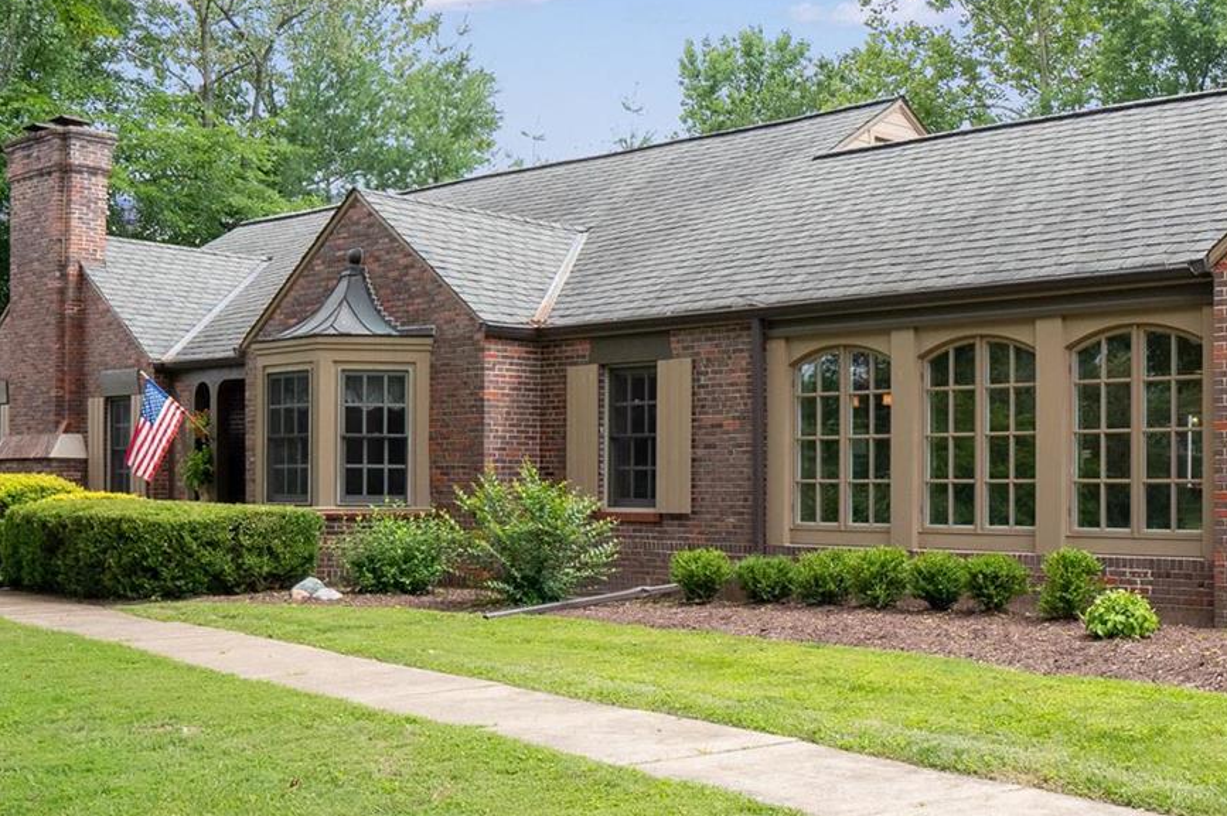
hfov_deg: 39.8
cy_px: 416
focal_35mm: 48
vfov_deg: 28.0
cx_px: 950
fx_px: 1635
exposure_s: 1/200
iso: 400
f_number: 8
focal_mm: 13
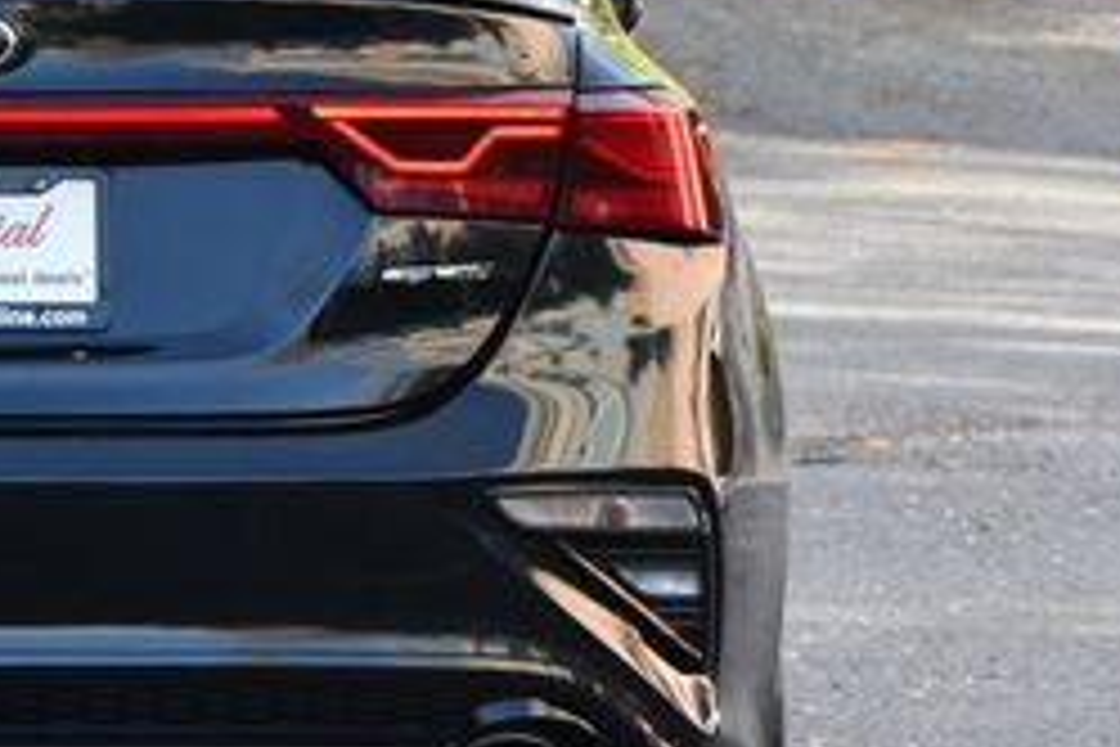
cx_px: -36
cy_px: 243
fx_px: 8399
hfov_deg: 7.6
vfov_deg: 5.1
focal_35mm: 270
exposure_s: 1/250
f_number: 5.6
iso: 360
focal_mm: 70
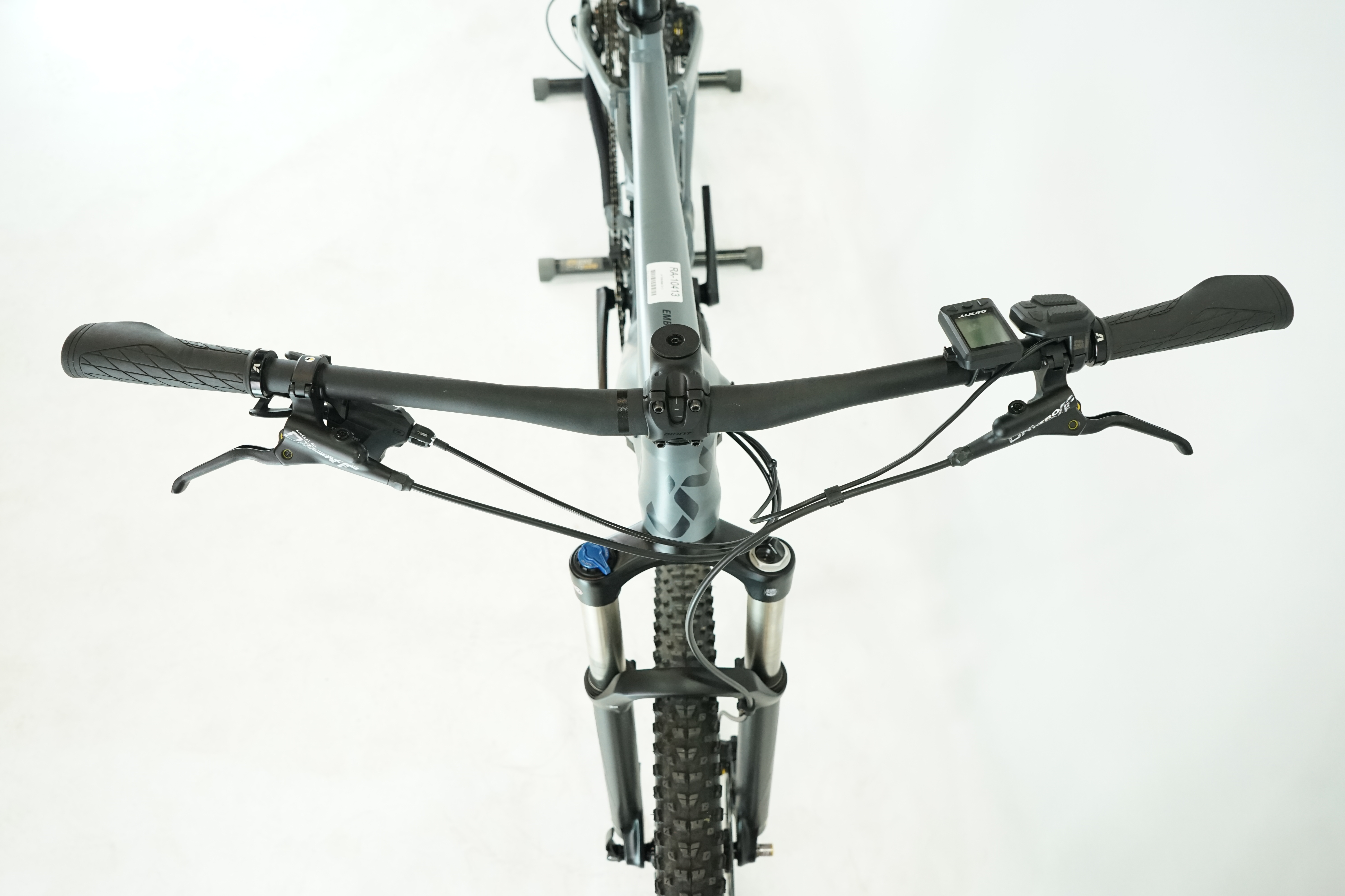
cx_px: 672
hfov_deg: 65.5
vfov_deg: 46.4
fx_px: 1046
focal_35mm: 28
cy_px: 448
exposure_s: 1/200
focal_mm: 28
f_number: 5.6
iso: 2500
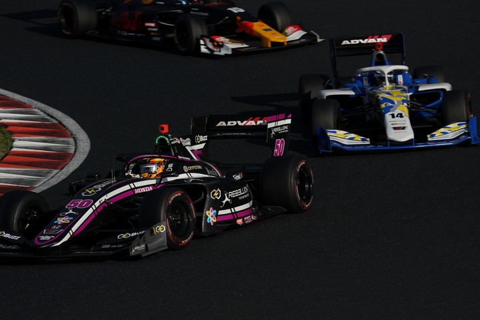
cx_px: 240
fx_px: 3760
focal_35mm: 282
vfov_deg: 4.9
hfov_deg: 7.3
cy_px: 160
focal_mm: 282
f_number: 11
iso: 200
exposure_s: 1/800
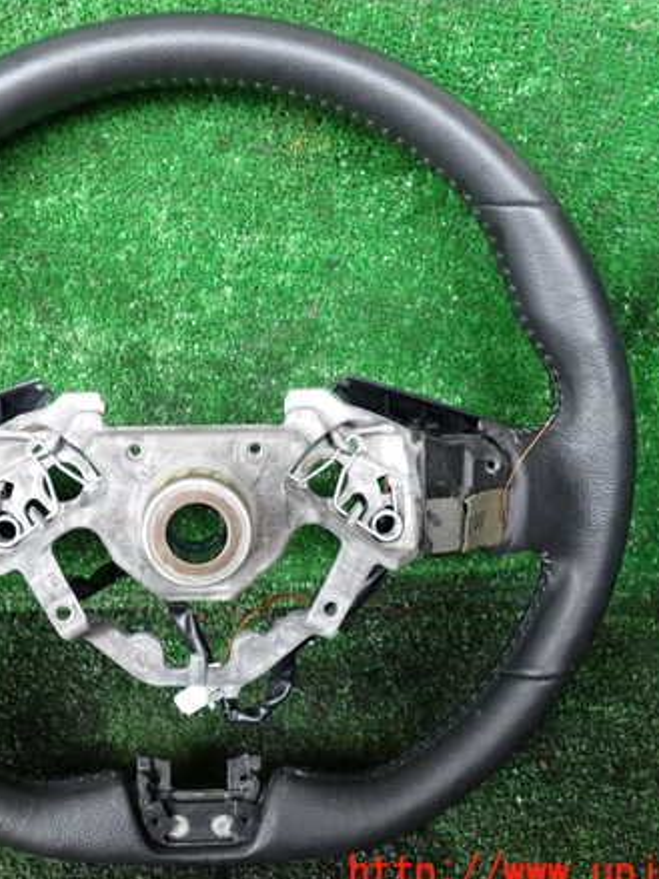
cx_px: 200
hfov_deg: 34.7
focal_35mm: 41
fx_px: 1041
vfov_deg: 45.8
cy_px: 449
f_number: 2.3
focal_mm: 5.4
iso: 200
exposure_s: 1/30
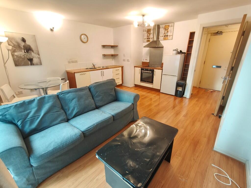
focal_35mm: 15
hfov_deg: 98.2
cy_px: 94
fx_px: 109
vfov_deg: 81.7
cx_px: 126
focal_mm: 2.32
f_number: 2
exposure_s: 1/33.3
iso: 640
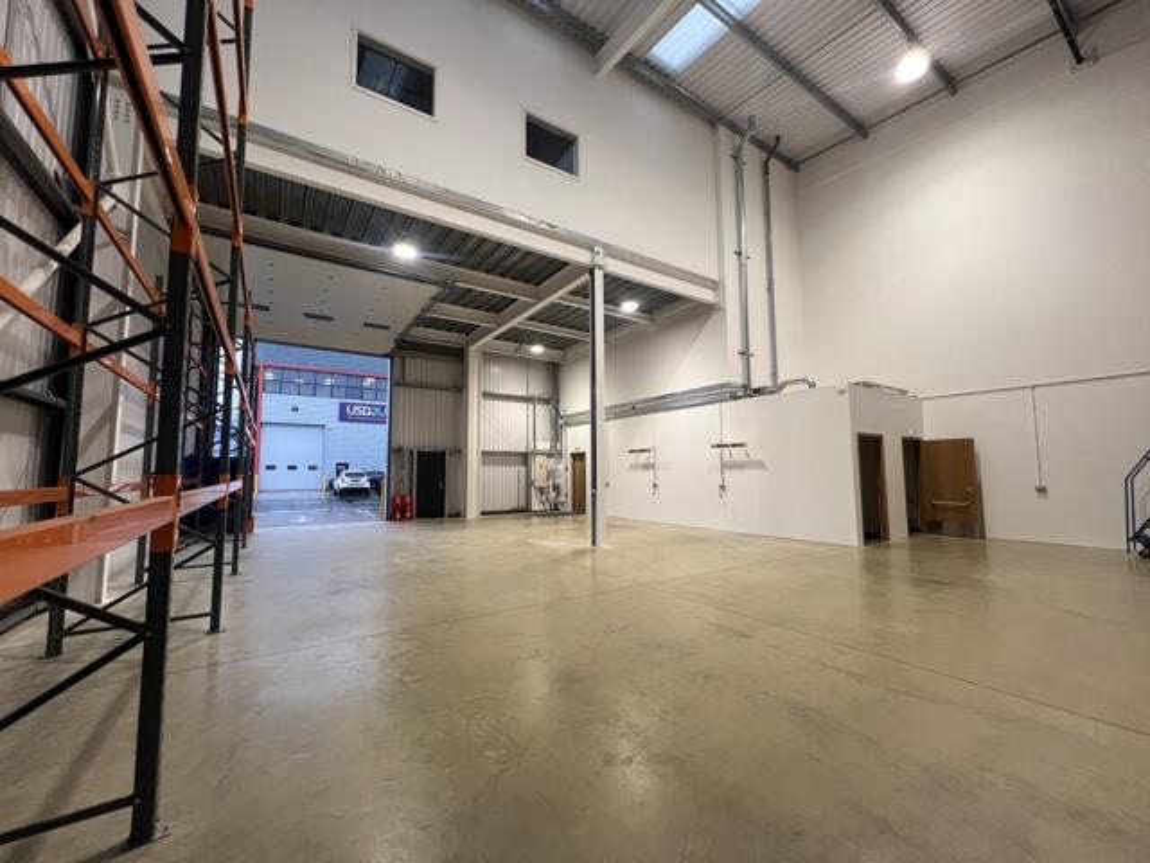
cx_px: 575
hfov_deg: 106.2
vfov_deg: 89.9
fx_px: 432
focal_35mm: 13
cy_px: 432
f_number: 1.8
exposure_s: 1/100
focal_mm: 1.57
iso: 100
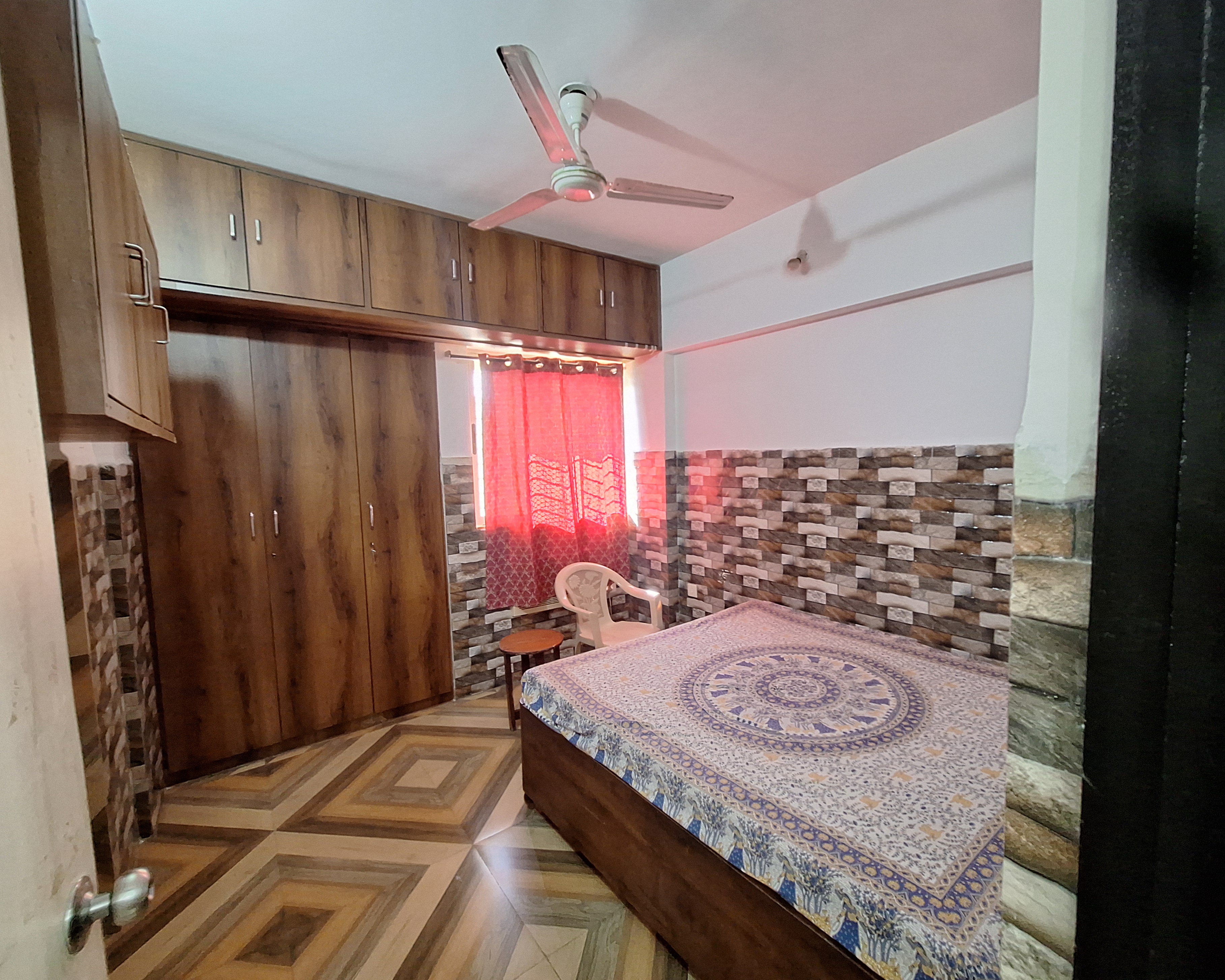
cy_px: 499
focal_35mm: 14
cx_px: 648
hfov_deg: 100.6
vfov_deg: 88.0
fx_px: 508
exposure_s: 1/25
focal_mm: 1.74
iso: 400
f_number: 2.2
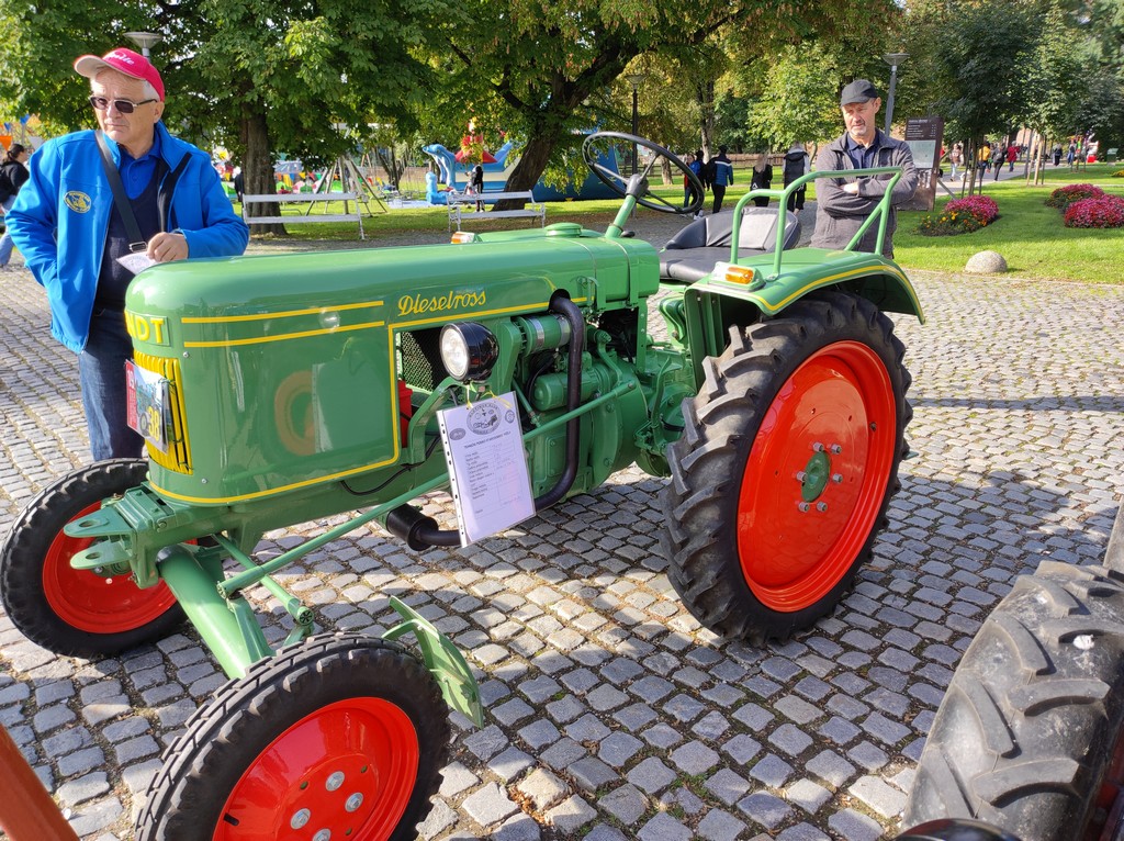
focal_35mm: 25
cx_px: 562
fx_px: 811
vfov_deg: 54.8
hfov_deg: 69.4
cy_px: 420
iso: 50
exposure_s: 1/193
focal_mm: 4.7
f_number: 1.79
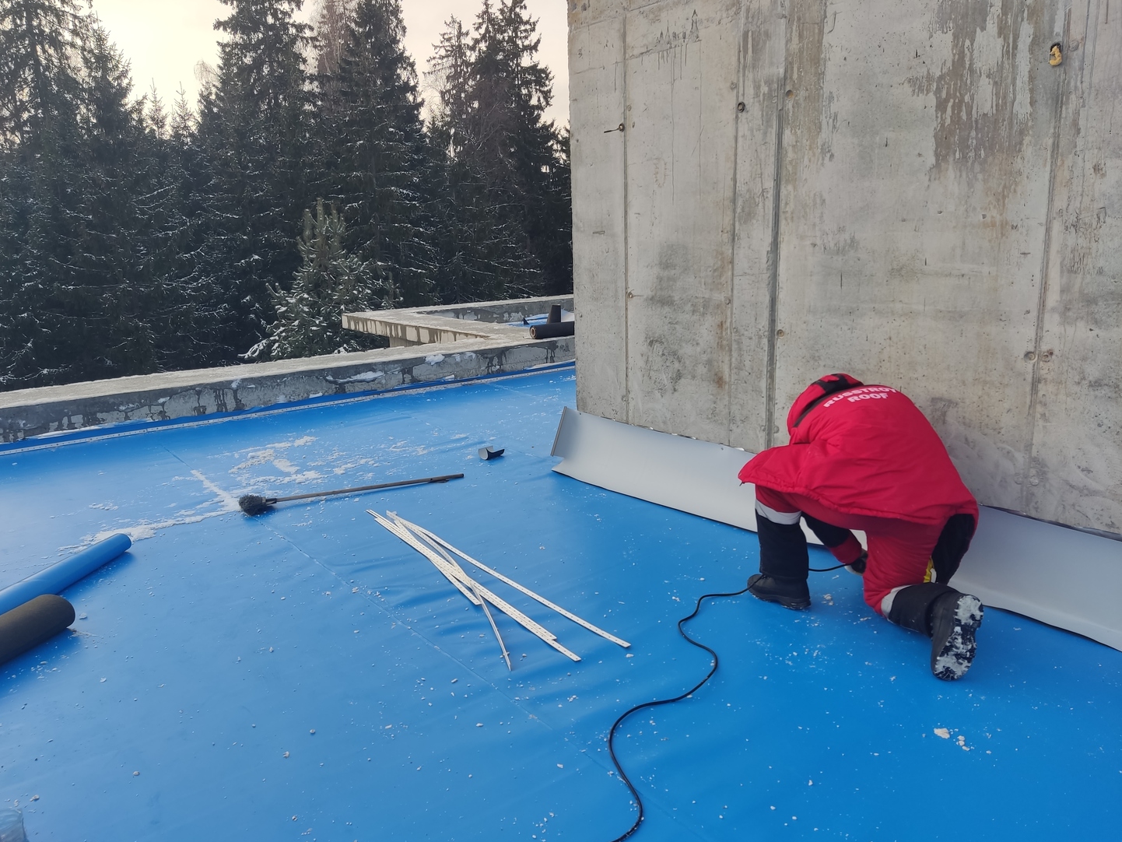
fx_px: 843
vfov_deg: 53.1
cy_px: 417
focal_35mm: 26
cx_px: 540
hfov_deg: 67.3
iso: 50
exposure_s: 1/431
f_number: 1.79
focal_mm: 4.71
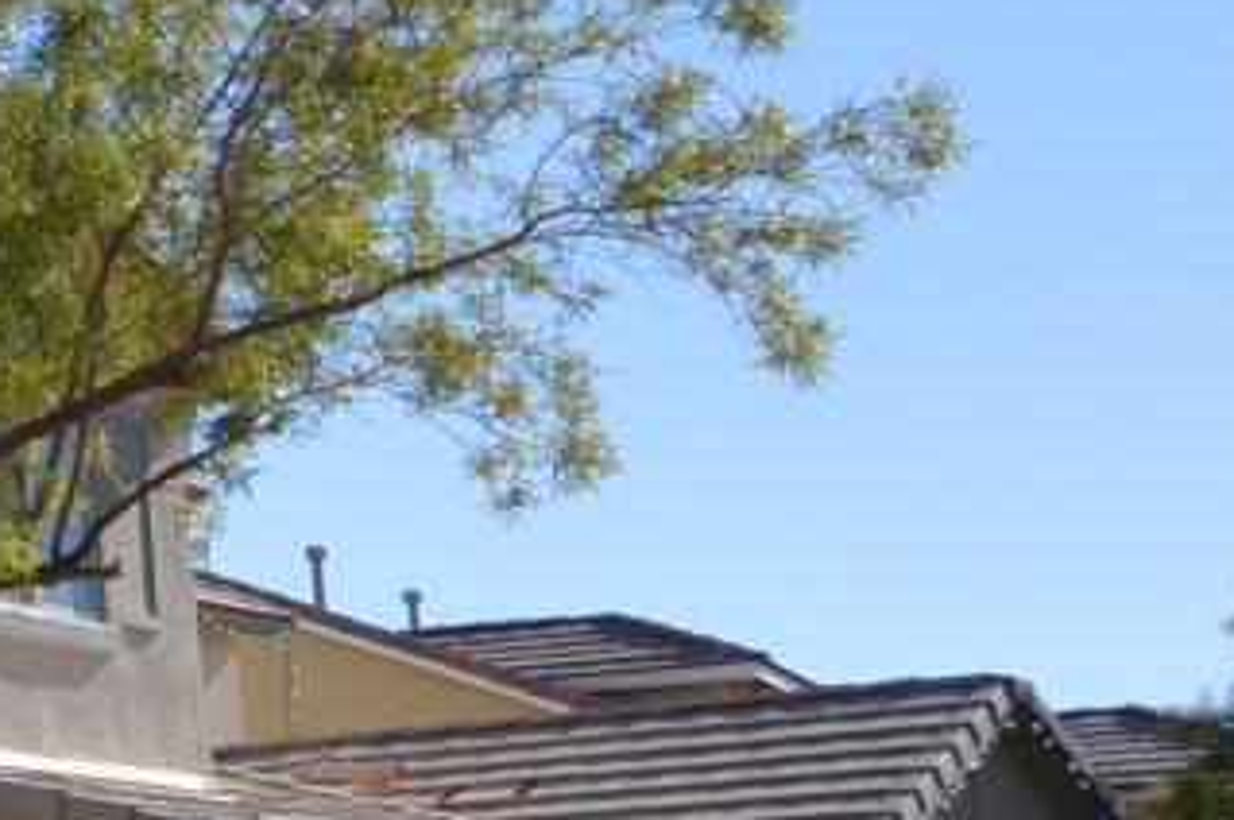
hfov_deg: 13.2
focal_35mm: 107
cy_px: 712
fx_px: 3664
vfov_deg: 12.7
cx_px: -1892
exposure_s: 1/200
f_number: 9
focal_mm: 14
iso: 100
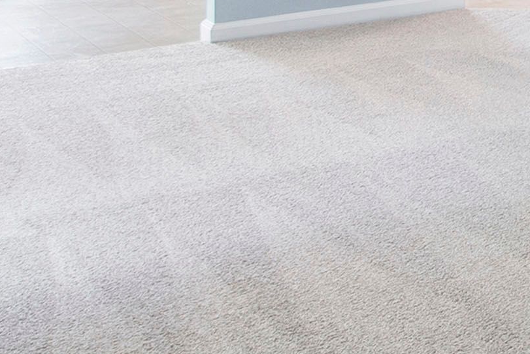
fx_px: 1517
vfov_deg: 12.0
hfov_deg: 14.7
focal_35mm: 103
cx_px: 1178
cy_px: -325
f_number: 8
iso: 100
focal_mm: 10
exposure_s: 1/2
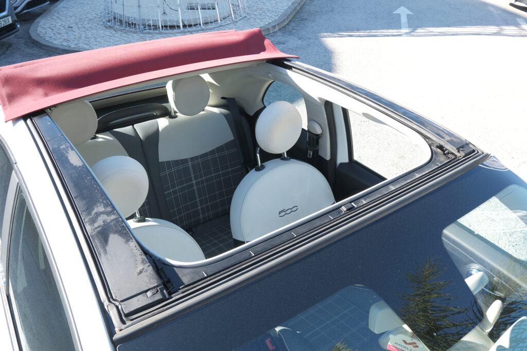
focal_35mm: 30
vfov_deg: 43.6
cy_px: 176
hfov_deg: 61.9
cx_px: 264
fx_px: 439
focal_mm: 20.3
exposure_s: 1/50
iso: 160
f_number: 9
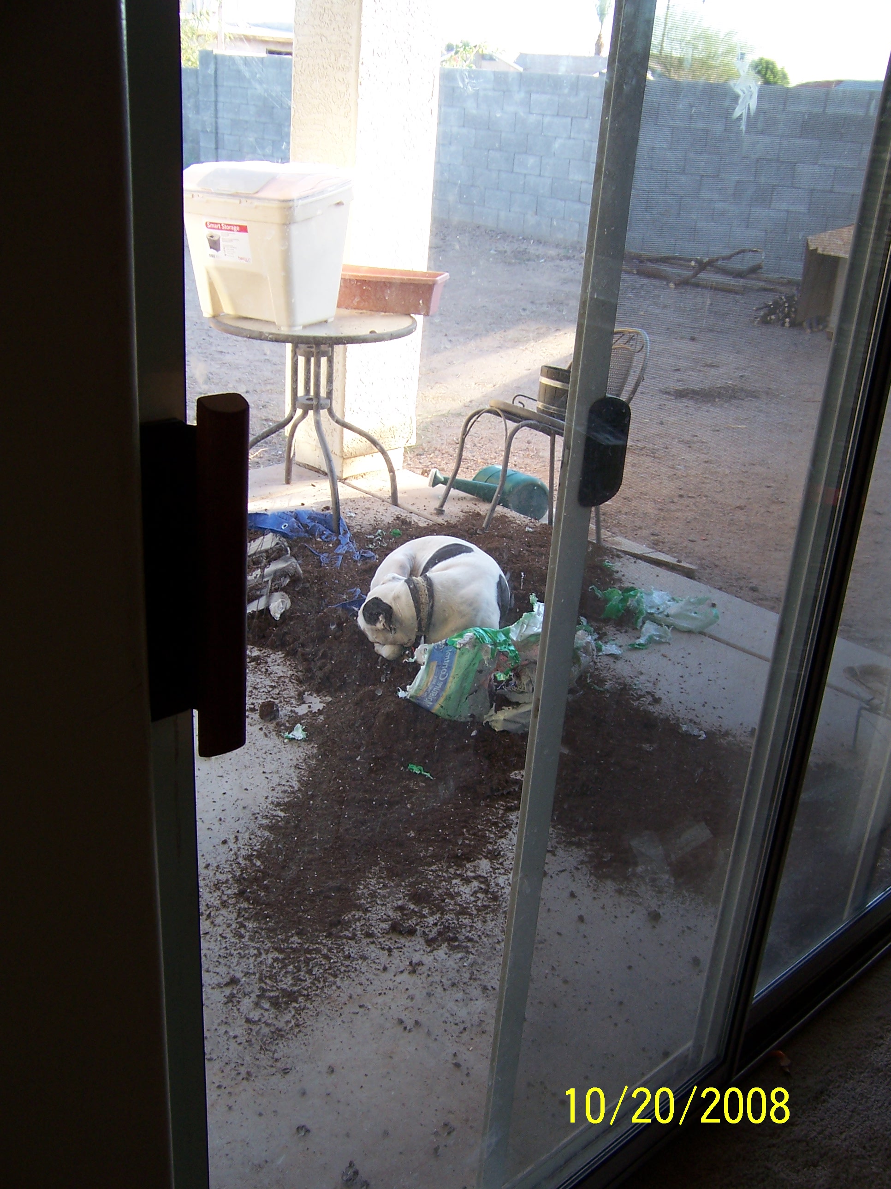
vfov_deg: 55.4
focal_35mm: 33
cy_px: 594
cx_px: 446
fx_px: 1133
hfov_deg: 42.9
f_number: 3.4
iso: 80
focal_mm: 5.5
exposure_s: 1/60
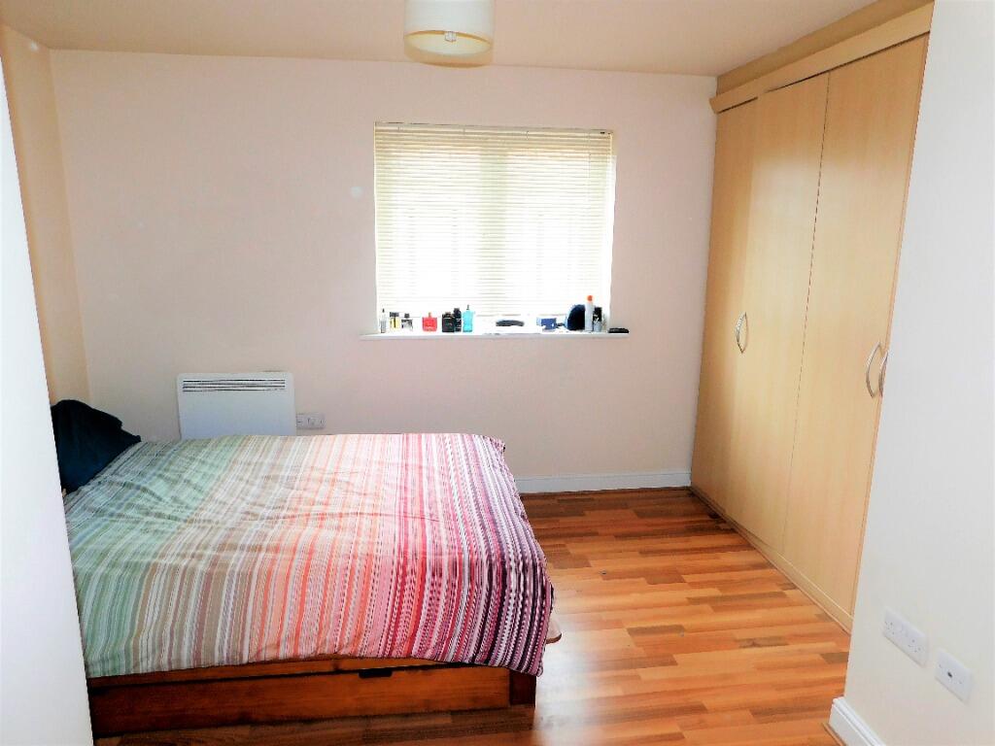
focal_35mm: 23
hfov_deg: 73.9
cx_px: 498
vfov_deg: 58.9
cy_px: 373
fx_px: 661
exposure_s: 1/30
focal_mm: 4
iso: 200
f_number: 3
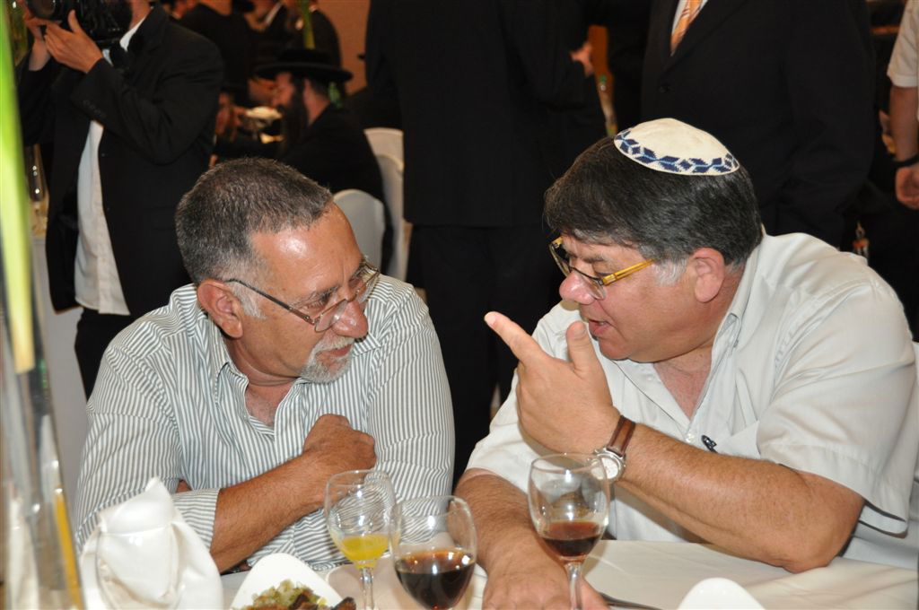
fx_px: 1836
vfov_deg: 18.9
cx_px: 460
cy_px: 305
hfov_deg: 28.1
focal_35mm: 72
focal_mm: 48
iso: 800
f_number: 4.5
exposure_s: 1/60
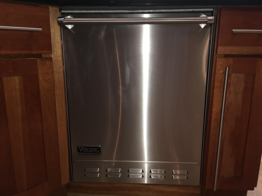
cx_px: 131
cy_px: 98
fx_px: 219
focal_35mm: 29
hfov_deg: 61.7
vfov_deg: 48.2
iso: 40
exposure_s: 1/20
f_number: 2.2
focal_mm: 4.15
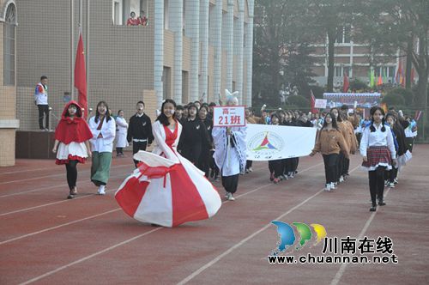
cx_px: 214
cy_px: 142
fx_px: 1339
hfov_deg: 18.2
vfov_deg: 12.1
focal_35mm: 112
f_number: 8
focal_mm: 75
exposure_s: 1/250
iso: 1600
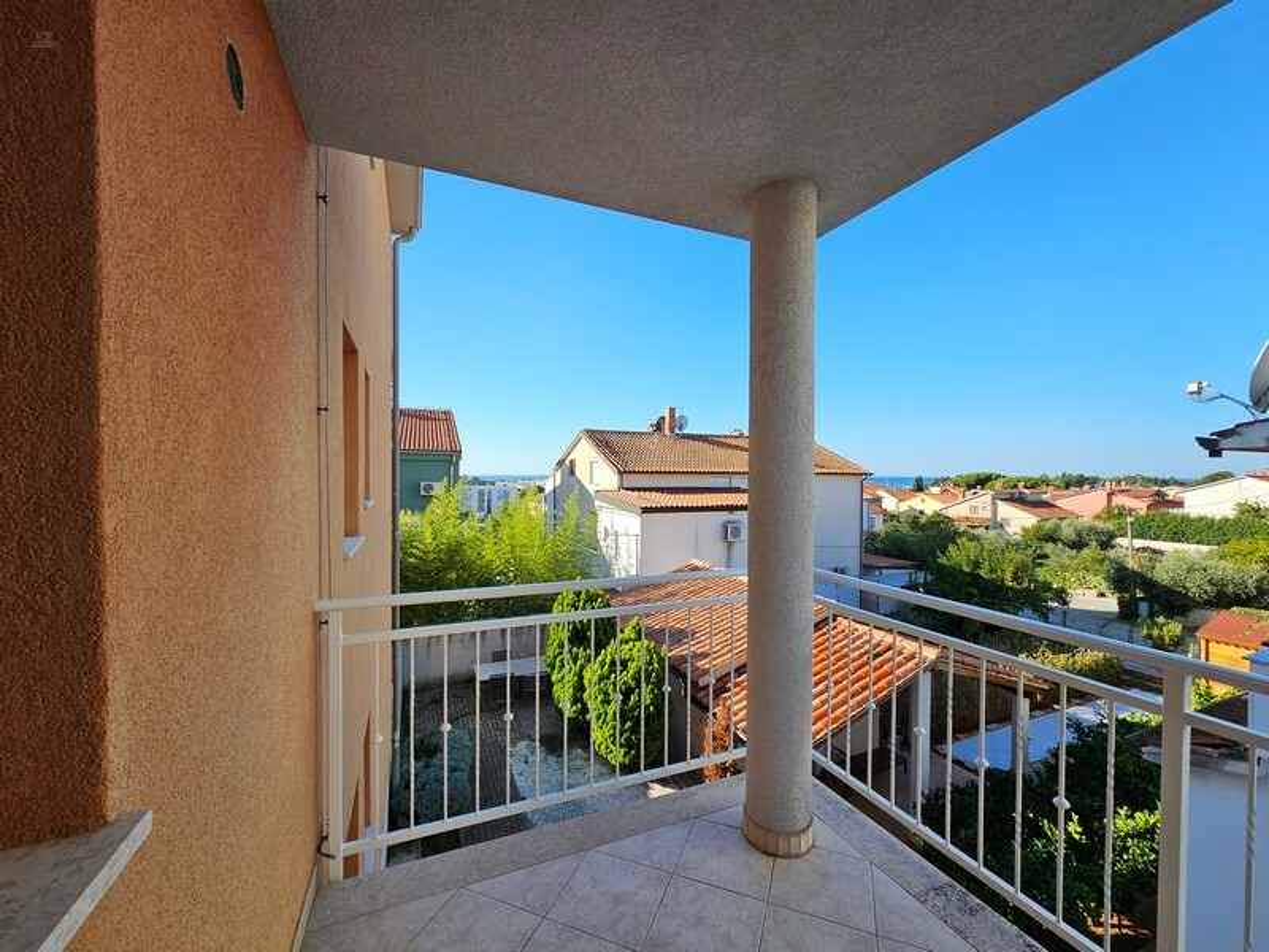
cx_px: 634
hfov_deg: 106.2
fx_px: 477
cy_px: 476
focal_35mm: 13
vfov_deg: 89.9
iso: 50
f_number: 2.2
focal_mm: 2.2
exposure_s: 1/1064
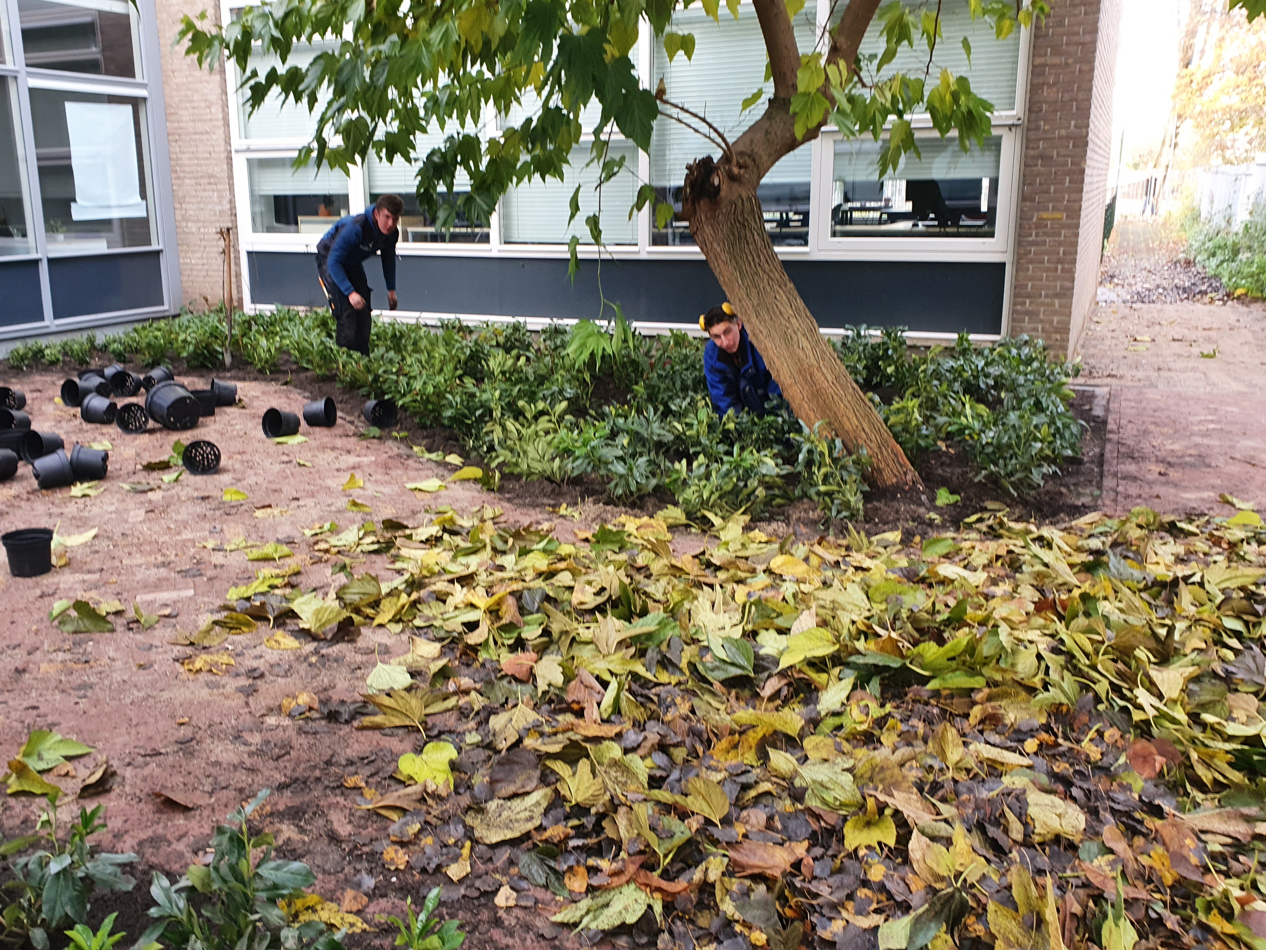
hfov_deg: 59.7
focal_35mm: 30
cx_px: 548
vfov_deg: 46.8
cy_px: 433
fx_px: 1097
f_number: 2.4
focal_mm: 4.32
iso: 80
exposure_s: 1/100
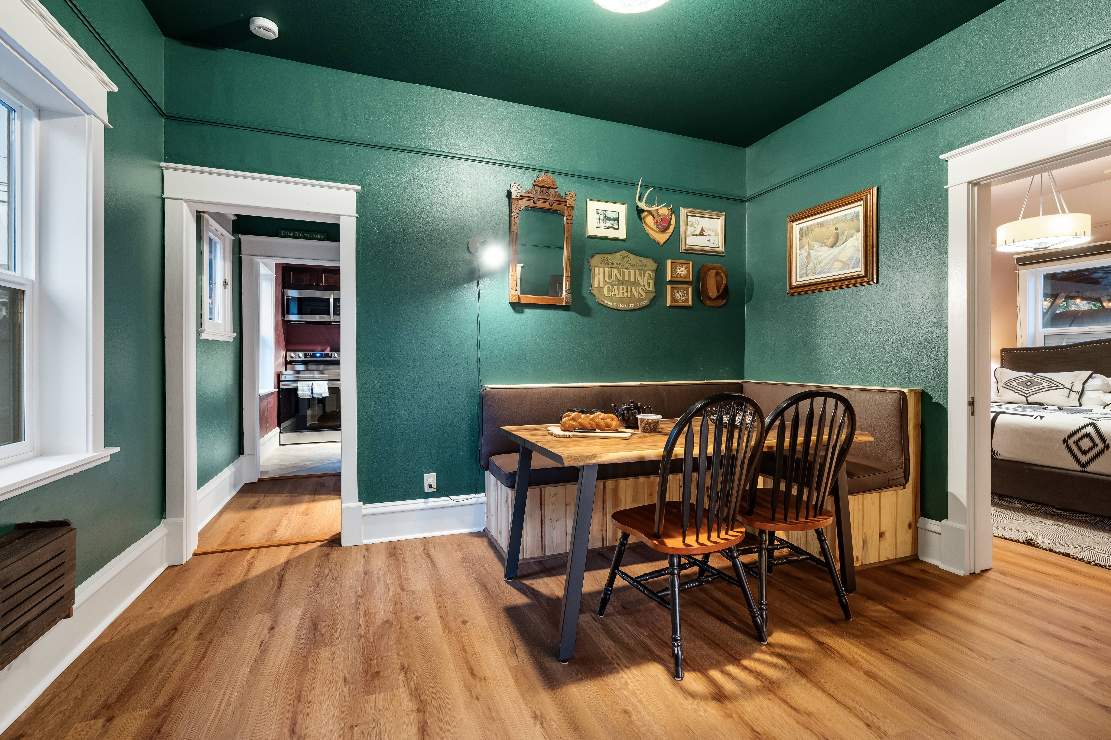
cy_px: 370
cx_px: 556
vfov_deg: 73.7
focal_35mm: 16
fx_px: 494
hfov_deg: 96.7
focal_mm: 16
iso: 500
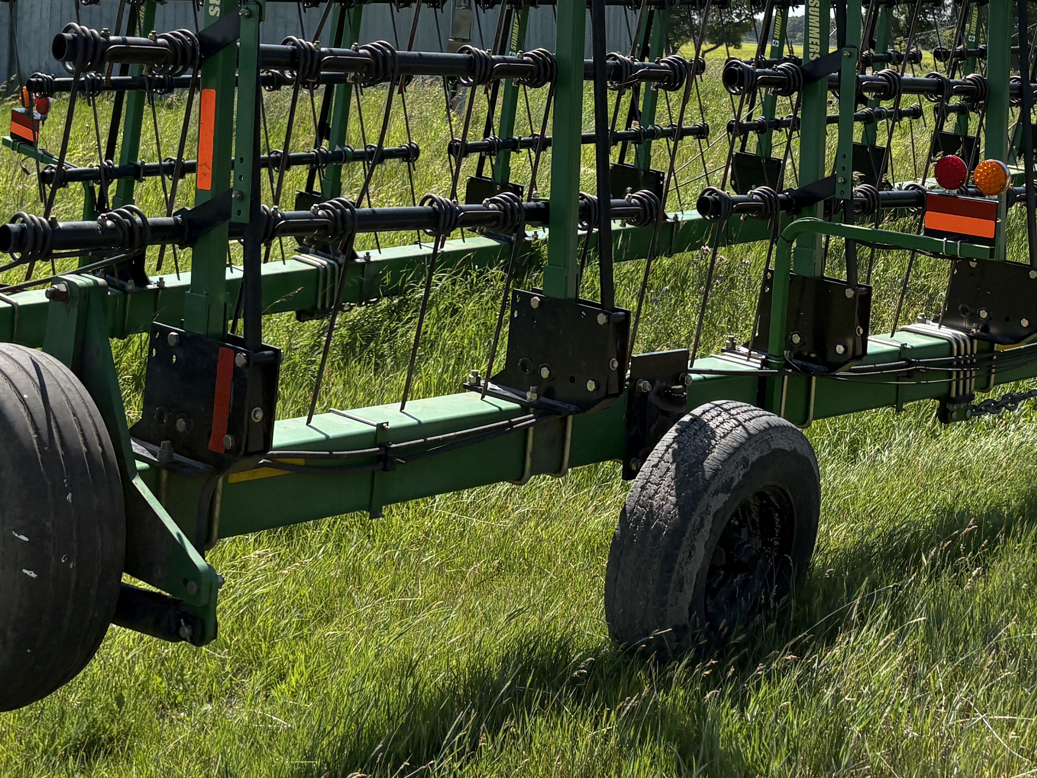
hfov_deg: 31.7
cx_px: 557
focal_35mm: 61
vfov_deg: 23.0
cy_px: -1
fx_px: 1827
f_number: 1.6
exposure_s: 1/4608
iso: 50
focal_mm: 5.96
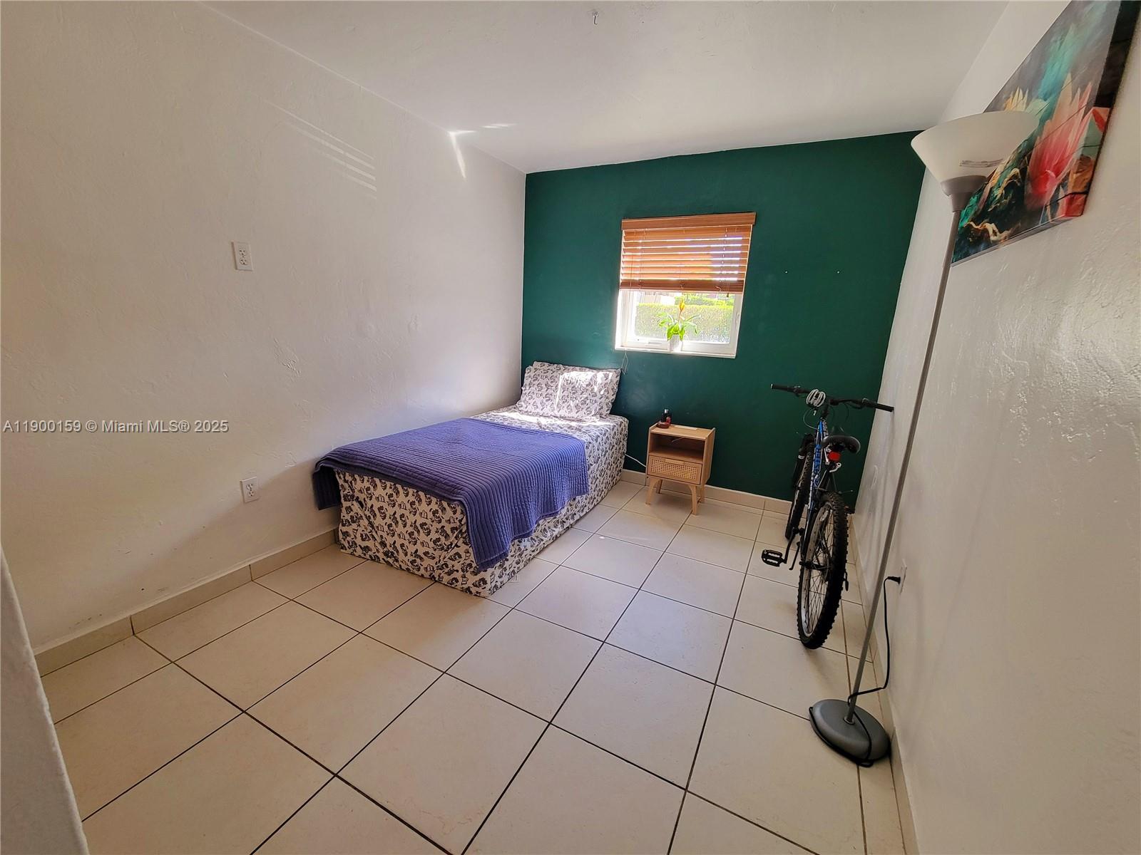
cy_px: 428
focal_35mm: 13
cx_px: 570
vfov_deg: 89.9
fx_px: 429
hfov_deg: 106.2
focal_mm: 2.2
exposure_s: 1/60.2
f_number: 2.2
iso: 160
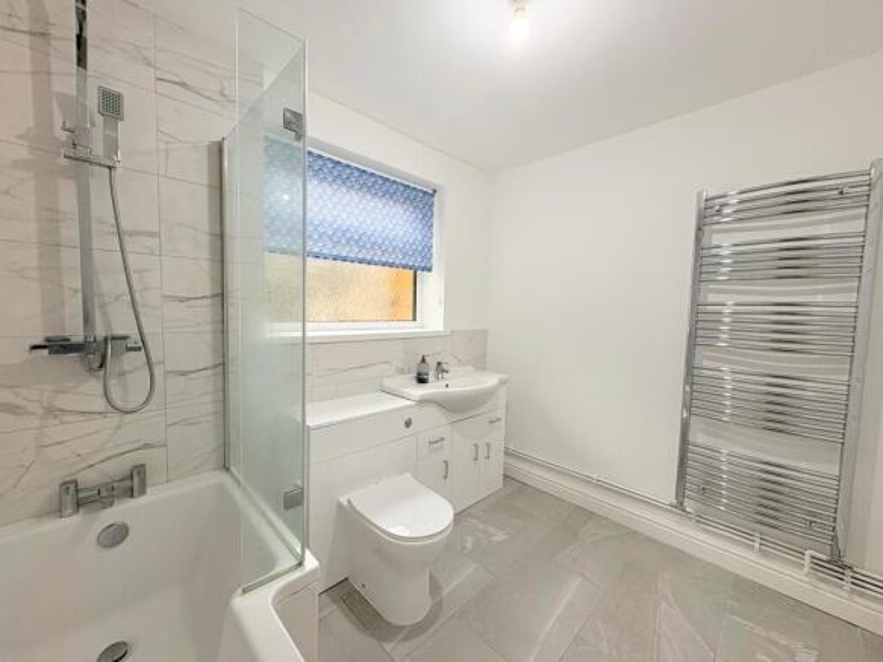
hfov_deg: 102.1
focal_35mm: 14
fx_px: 357
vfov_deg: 85.7
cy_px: 331
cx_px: 442
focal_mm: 2.22
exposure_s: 1/100
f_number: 2.2
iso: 160
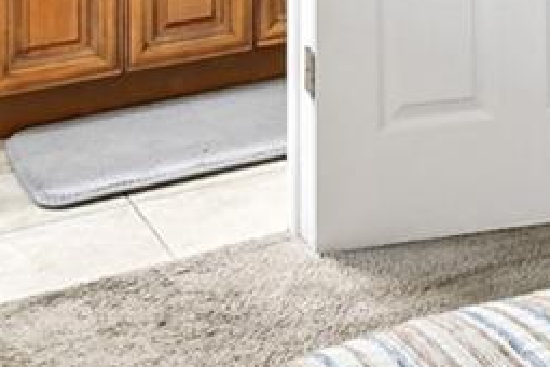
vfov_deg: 11.8
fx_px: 1436
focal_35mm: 94
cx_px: 684
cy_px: -522
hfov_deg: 20.1
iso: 100
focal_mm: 10
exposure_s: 1/2.5
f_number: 7.1
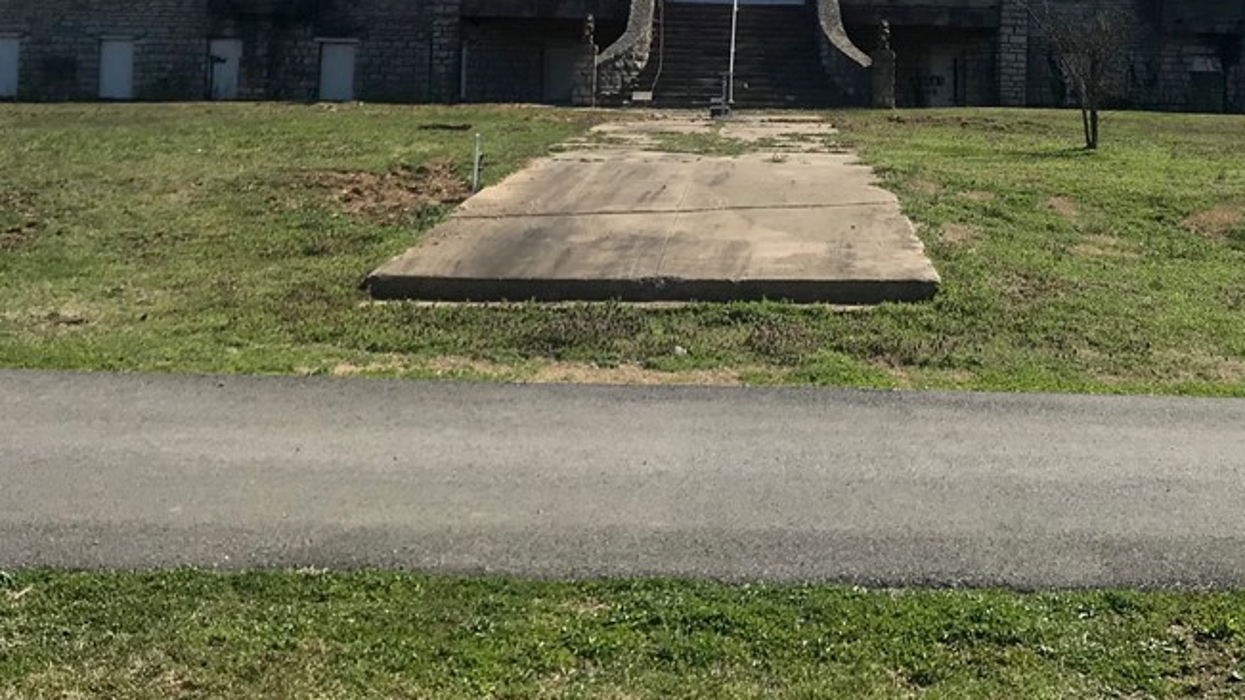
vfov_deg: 23.9
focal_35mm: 48
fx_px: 1584
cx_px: 782
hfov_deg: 42.6
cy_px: 11
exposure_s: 1/3096
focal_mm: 3.99
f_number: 1.8
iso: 20
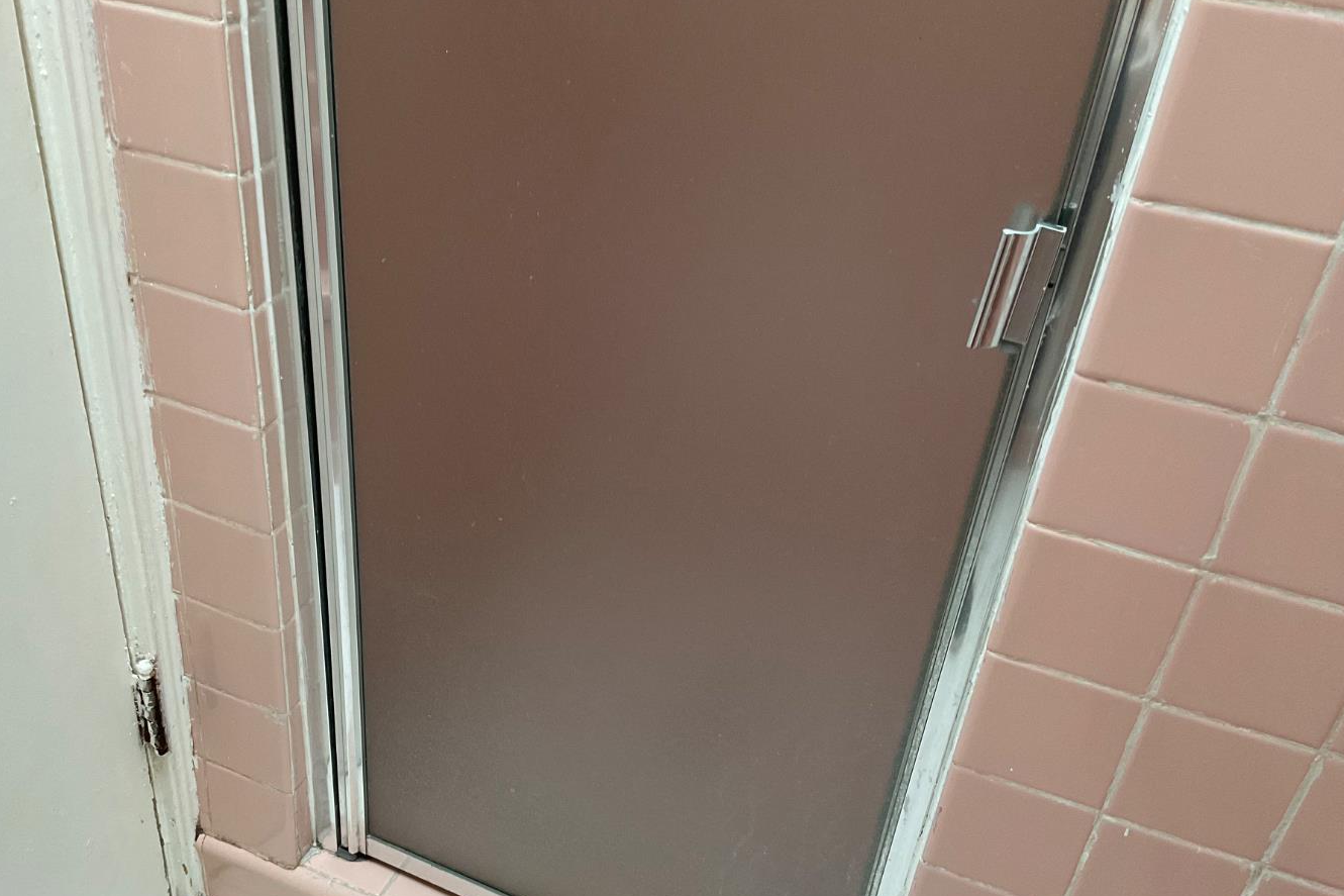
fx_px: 1269
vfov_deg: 38.8
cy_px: 509
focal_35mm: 34
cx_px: 607
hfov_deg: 55.7
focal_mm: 3
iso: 100
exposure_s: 1/60
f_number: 1.8
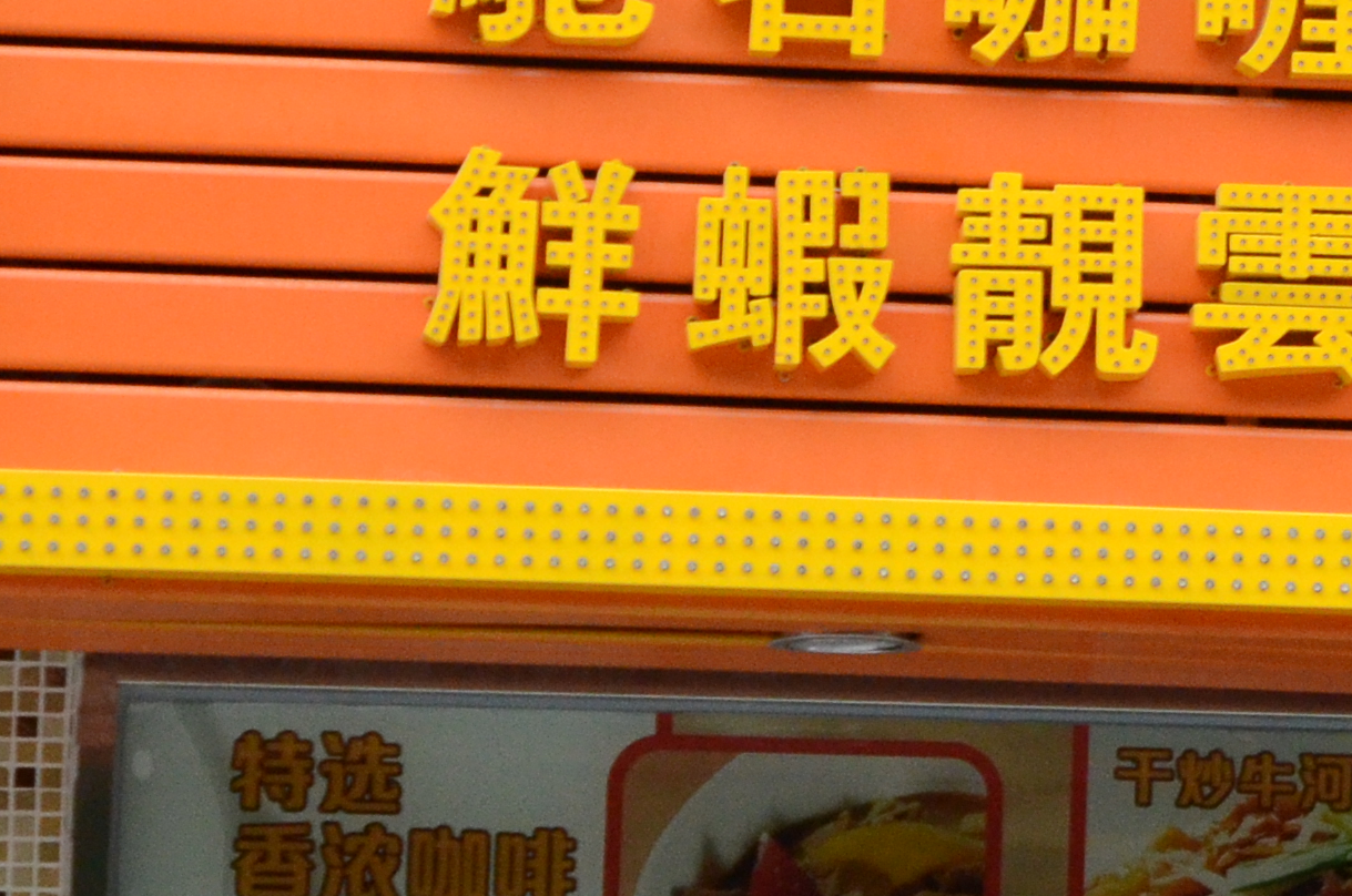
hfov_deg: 4.2
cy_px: -240
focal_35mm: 485
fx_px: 18181
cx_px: 1951
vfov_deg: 2.8
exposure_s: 1/640
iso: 1600
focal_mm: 80
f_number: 6.3
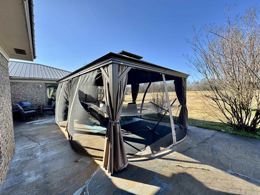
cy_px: 98
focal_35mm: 14
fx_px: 105
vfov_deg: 85.7
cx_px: 130
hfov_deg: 102.1
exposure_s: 1/435
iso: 40
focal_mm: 2.22
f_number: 2.2
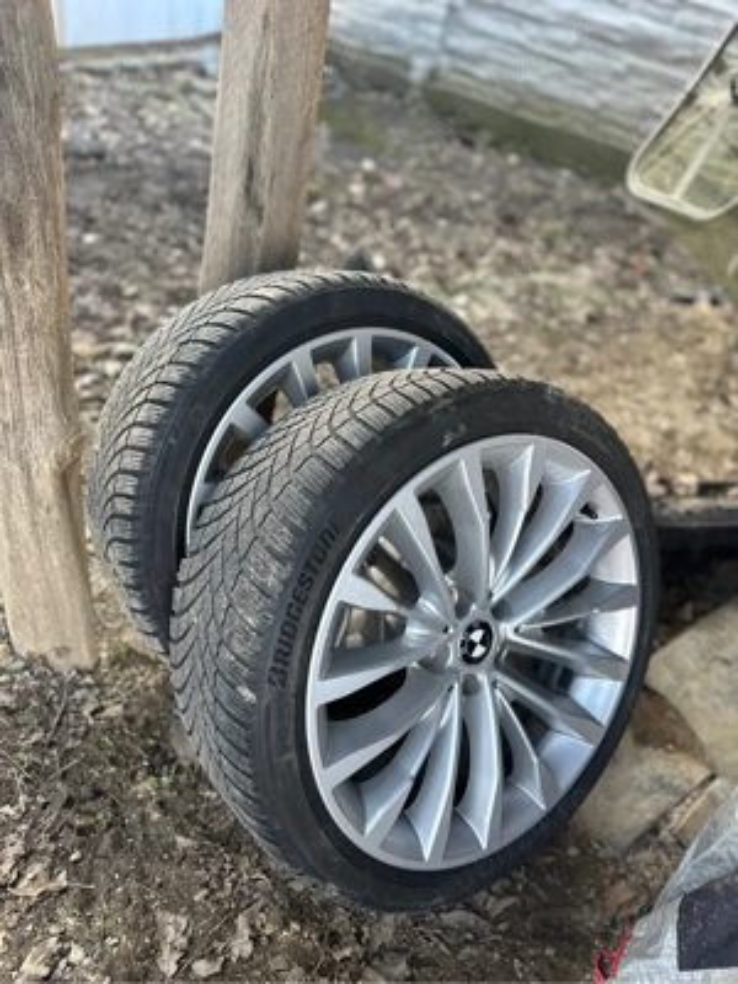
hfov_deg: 56.8
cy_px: 492
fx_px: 682
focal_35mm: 24
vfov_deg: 71.6
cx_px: 369
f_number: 1.78
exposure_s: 1/121
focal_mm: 6.86
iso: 125
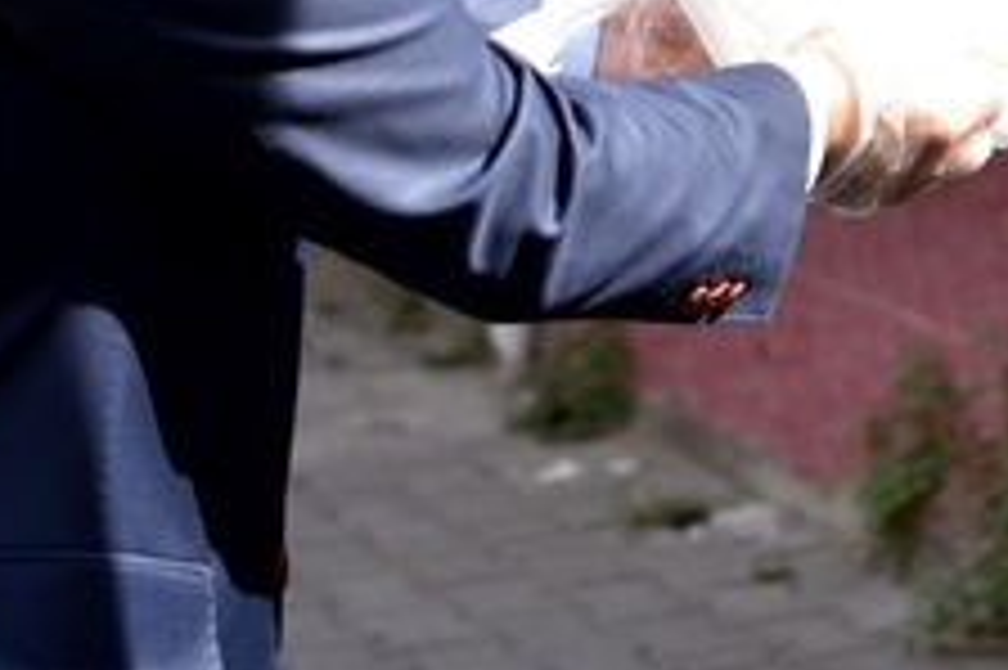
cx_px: 1238
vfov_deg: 9.2
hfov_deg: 13.9
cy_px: -499
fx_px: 4001
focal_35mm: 143
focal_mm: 40
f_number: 2.8
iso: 160
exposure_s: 1/800
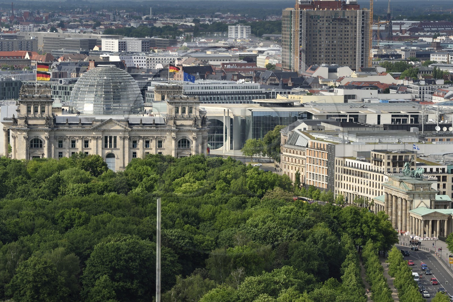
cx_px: 226
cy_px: 151
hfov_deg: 15.2
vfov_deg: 10.2
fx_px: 1698
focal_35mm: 135
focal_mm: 135
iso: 200
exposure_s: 1/400
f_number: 8
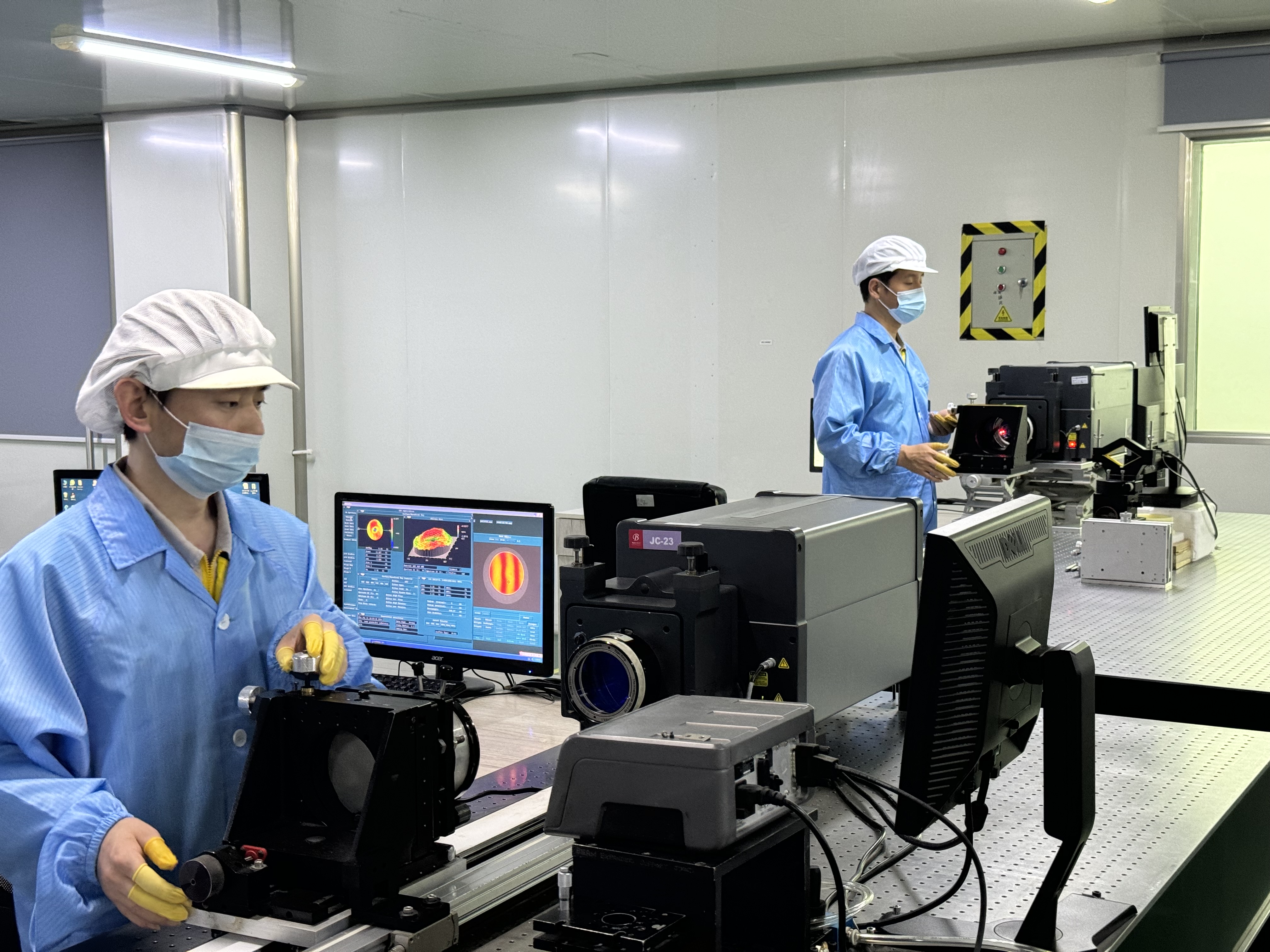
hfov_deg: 39.7
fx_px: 1761
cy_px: 476
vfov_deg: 30.3
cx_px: 635
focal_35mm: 48
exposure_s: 1/33
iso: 250
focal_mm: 6.76
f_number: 1.78
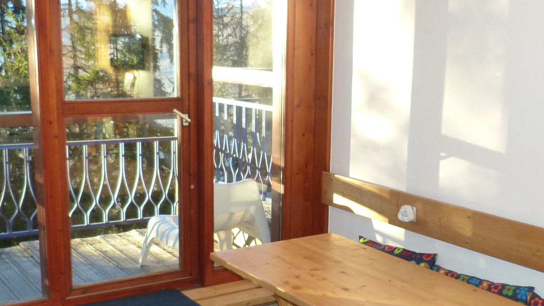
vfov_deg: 23.8
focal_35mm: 50
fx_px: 721
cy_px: 212
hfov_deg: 41.1
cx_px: 336
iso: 125
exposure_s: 1/60
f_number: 2.8
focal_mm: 4.5
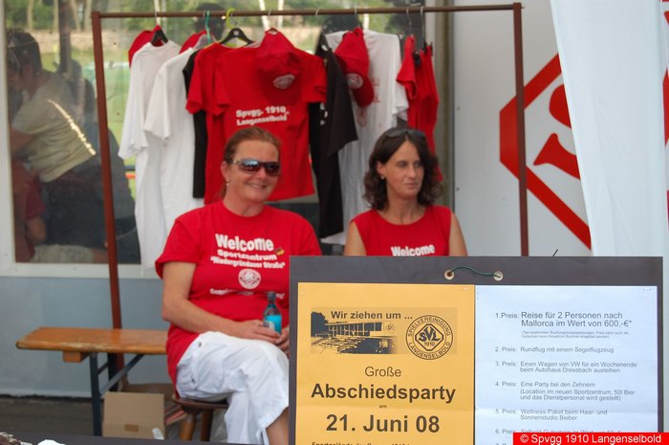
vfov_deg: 17.5
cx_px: 334
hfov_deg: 26.0
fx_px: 1448
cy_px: 222
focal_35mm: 78
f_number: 7.1
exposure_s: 1/200
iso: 200
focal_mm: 52
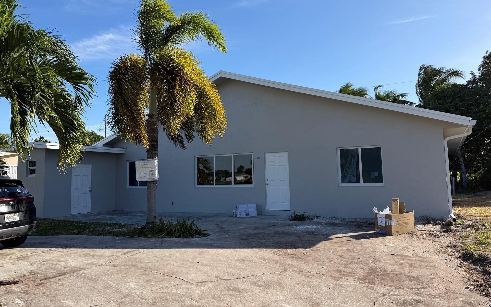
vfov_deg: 47.5
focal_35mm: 26
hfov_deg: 70.4
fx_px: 348
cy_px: 140
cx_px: 248
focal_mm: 6.76
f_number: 1.78
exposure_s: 1/3584
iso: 80
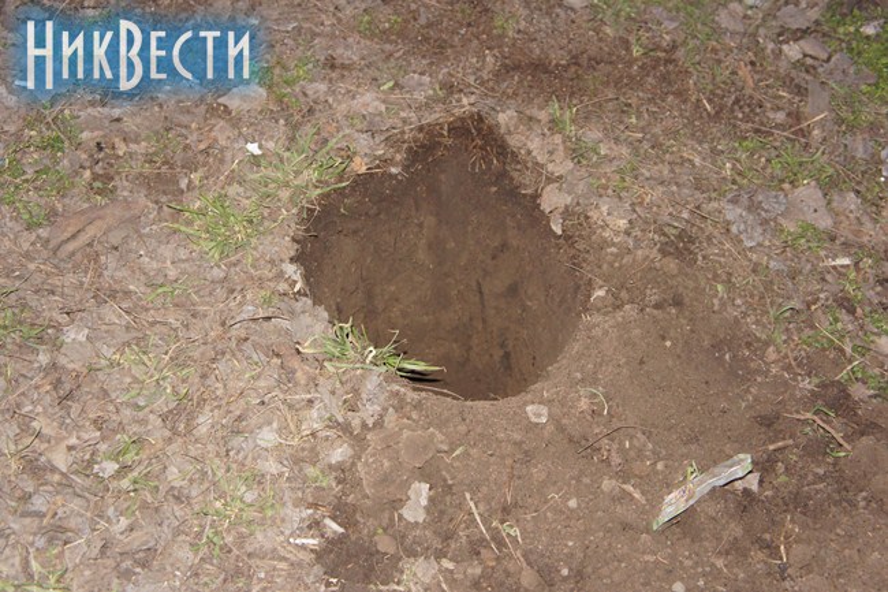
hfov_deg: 42.3
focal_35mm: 46
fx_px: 1147
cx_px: 444
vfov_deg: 28.9
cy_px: 296
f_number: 4.5
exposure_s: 1/60
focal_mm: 31
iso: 1600
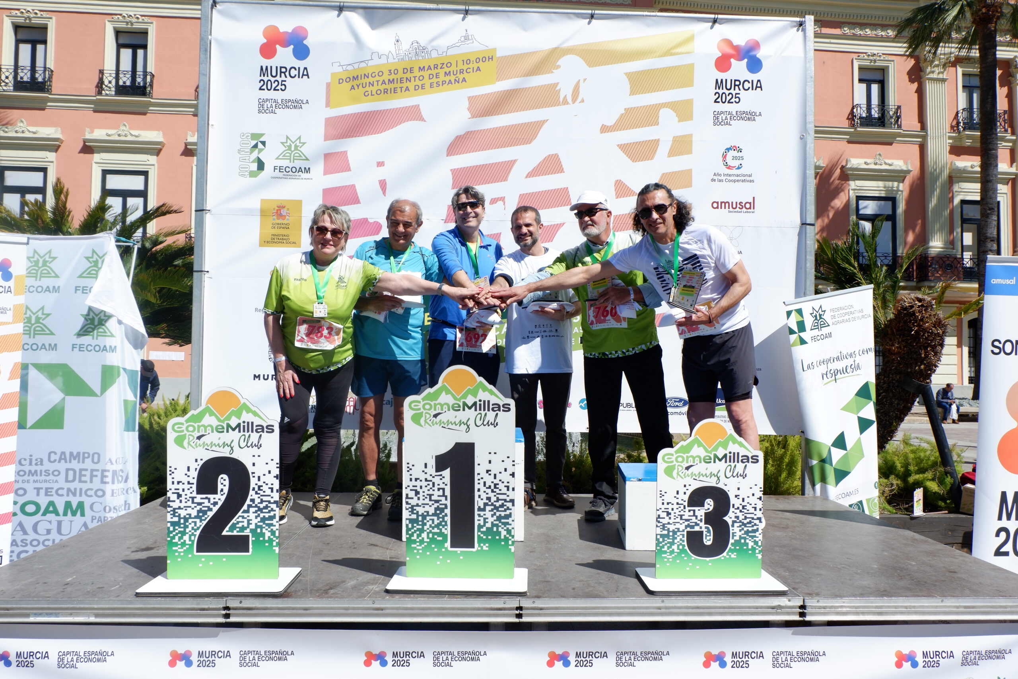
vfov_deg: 53.1
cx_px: 509
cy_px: 340
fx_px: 679
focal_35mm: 24
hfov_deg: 73.7
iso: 200
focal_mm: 16
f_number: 8
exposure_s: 1/480
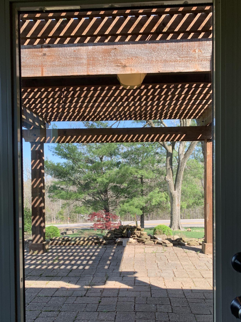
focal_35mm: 31
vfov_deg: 58.0
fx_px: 288
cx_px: 126
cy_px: 189
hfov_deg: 45.4
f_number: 1.8
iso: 25
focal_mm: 4.25
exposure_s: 1/300
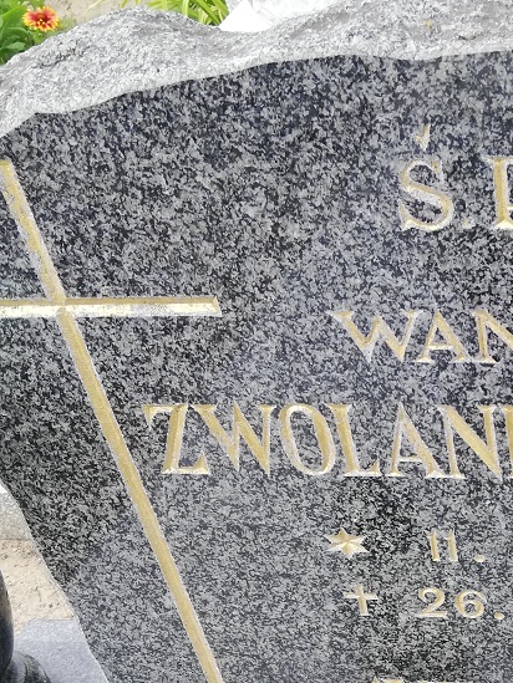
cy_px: 549
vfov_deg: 31.8
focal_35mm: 59
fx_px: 1165
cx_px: 533
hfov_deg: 23.6
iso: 50
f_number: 2.2
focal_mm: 3.81
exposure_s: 1/144
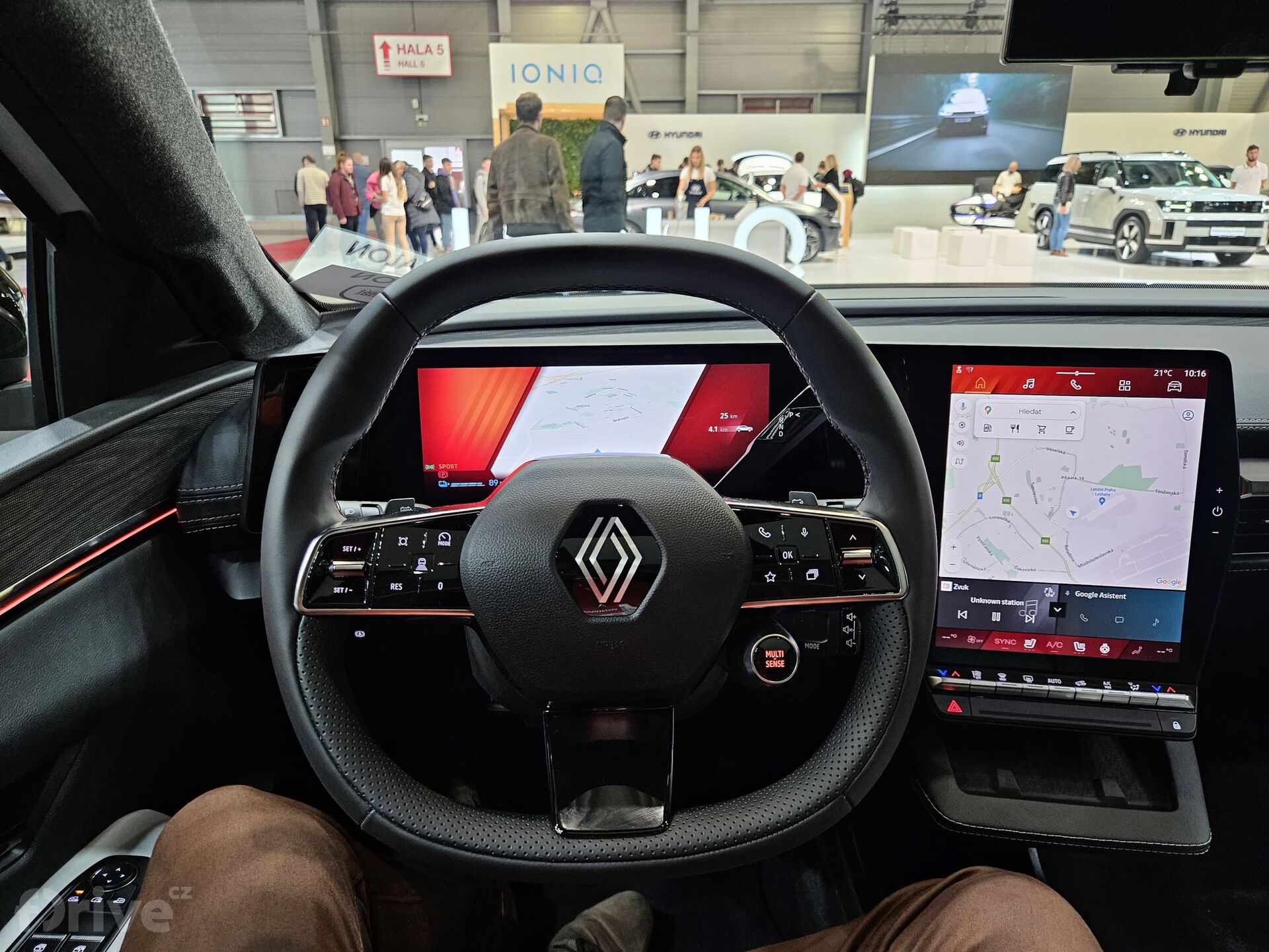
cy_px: 476
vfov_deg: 58.9
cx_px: 634
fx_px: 843
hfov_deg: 73.9
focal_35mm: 23
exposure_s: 1/100
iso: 320
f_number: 1.8
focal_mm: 5.4
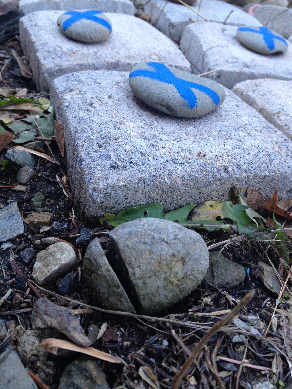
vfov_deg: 52.6
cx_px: 146
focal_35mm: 35
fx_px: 394
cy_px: 194
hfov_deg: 40.7
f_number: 2.4
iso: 100
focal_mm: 4.28
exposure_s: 1/120
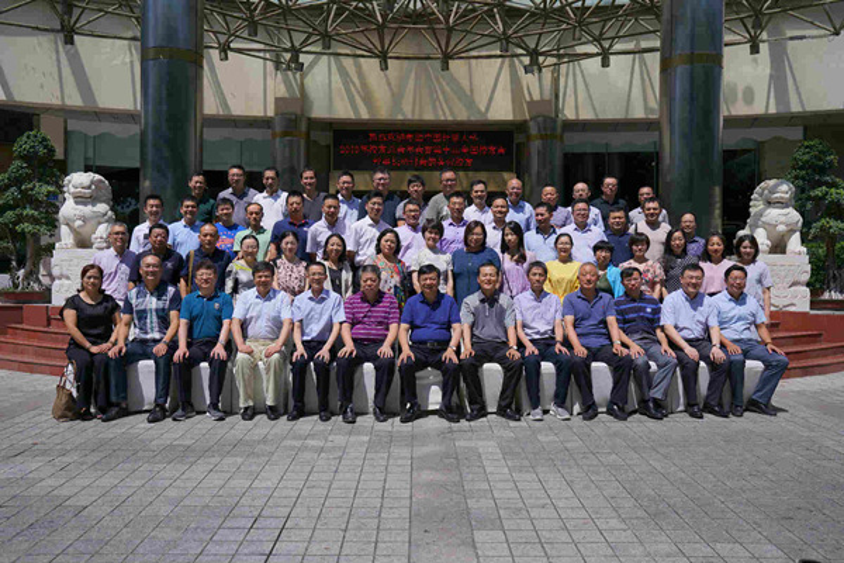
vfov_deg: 42.3
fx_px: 727
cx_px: 422
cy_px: 282
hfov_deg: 60.3
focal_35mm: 31
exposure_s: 1/1000
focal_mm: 31
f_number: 5.6
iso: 100
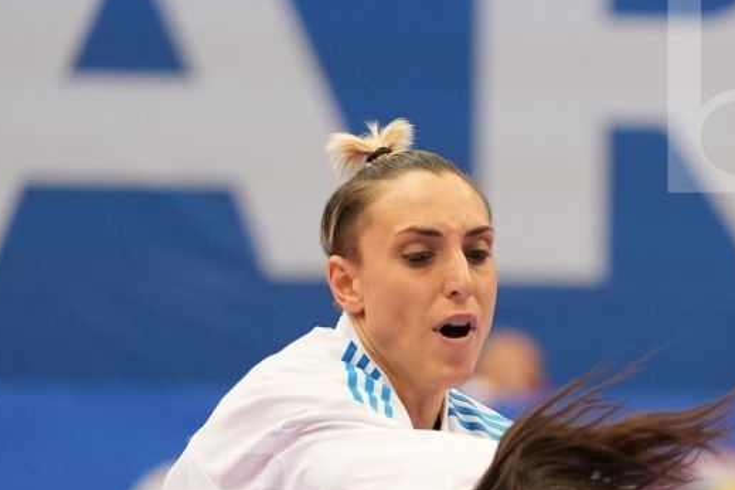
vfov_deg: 2.7
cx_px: 800
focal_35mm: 510
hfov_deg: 4.0
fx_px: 10412
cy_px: 565
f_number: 2.8
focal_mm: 147
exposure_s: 1/1000
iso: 2000
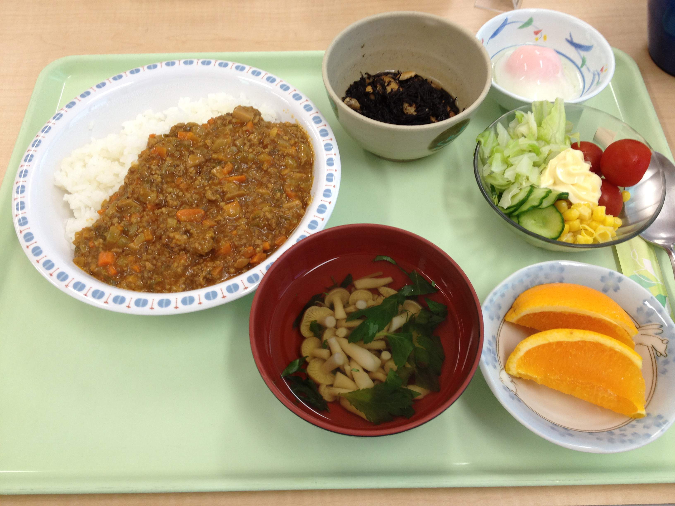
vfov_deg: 40.7
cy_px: 253
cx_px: 338
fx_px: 682
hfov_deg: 52.6
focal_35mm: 35
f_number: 2.4
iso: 64
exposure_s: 1/40
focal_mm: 4.28
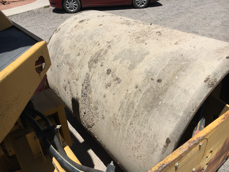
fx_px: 192
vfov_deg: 48.2
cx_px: 114
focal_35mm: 29
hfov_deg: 61.7
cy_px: 86
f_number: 2.2
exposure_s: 1/3497
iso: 25
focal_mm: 4.15
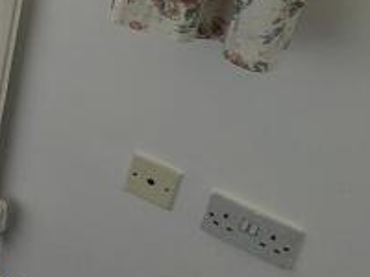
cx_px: -403
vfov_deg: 17.1
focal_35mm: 82
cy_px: -66
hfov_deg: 16.7
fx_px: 876
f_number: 2.2
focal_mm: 2.35
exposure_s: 1/291
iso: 54
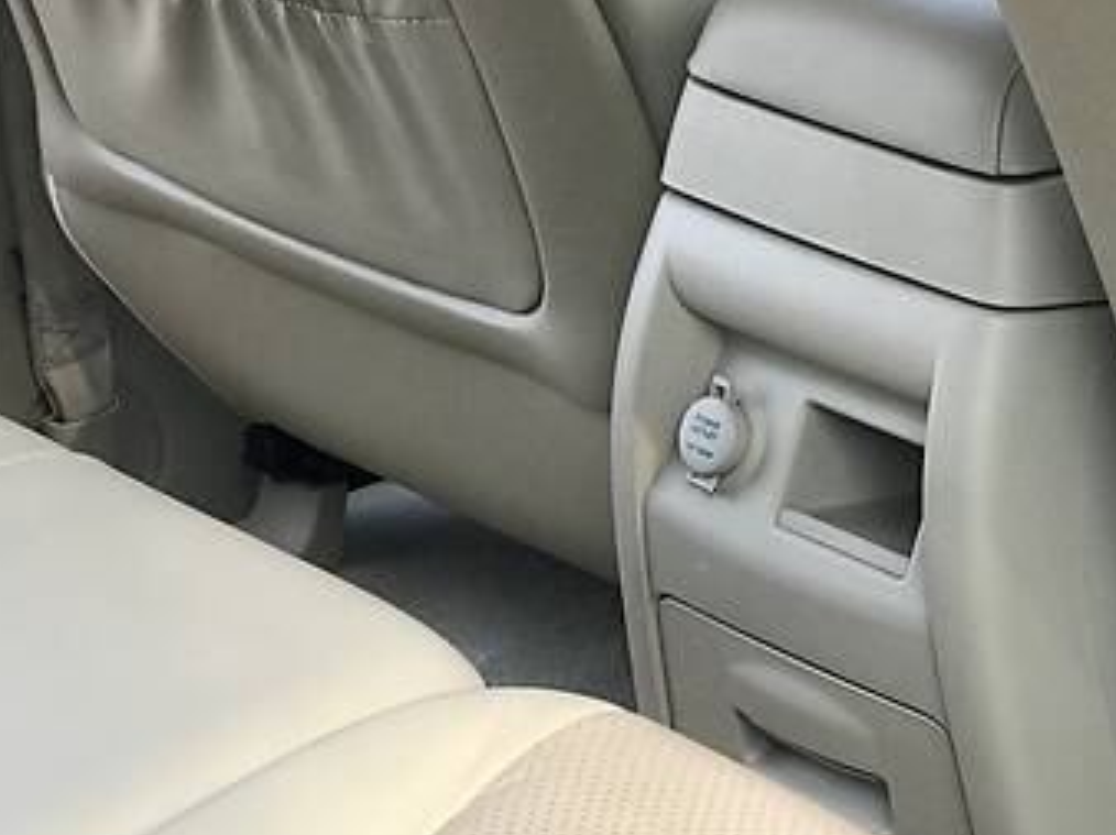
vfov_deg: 10.9
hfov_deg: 14.5
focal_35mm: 135
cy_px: 188
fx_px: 4349
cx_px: 1030
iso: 25
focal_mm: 6.6
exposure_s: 1/100
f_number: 2.8
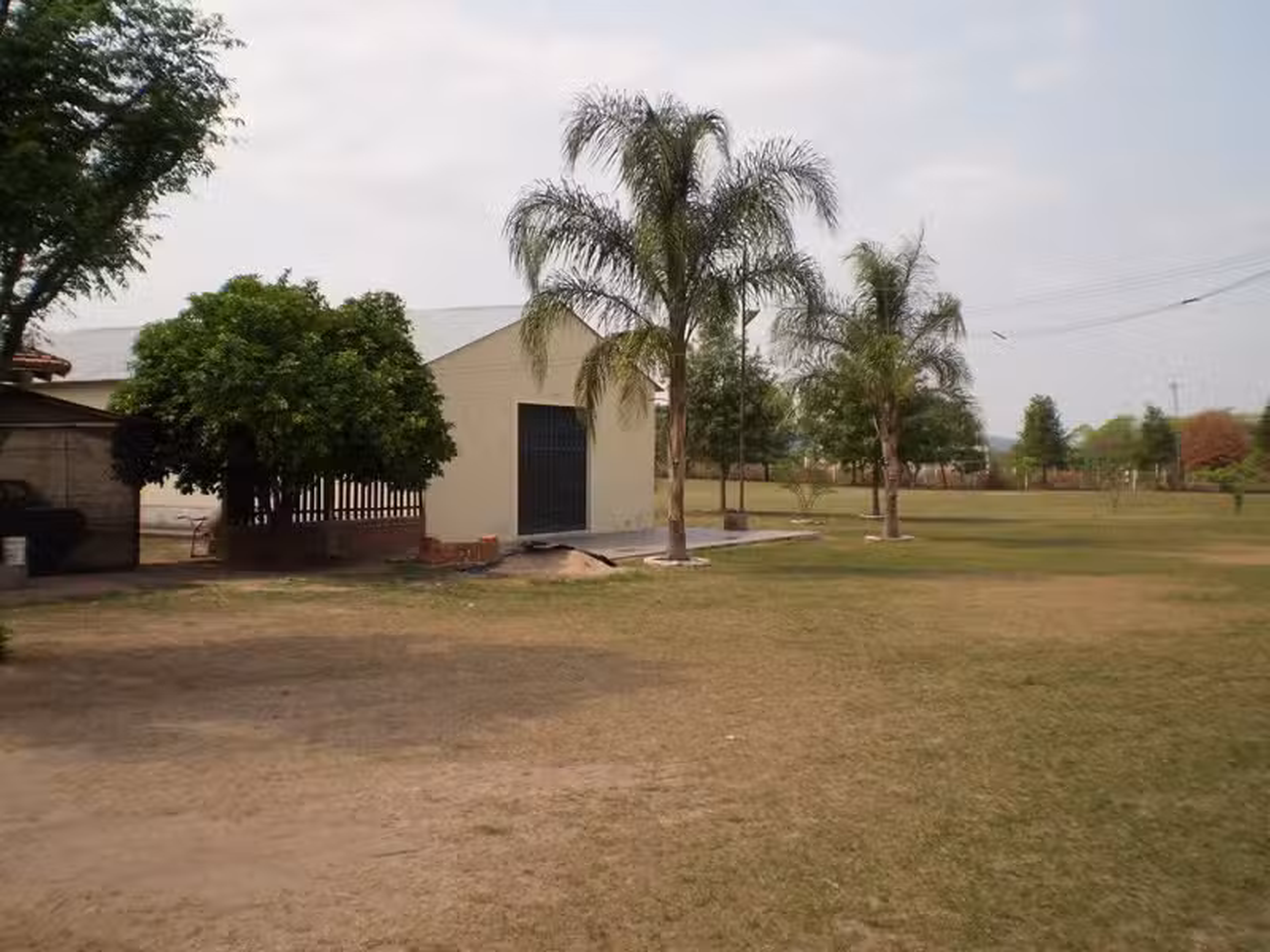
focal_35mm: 36
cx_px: 635
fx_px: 1321
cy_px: 476
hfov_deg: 51.4
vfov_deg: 39.7
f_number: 4.6
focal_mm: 6.3
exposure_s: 1/800
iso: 64
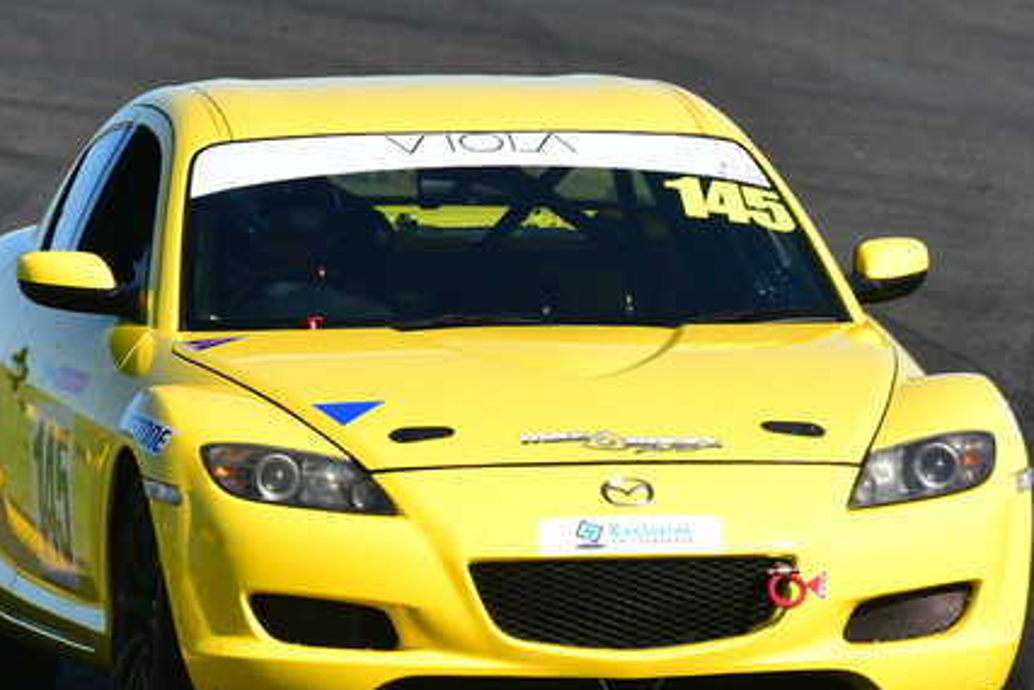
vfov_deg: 1.0
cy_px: 219
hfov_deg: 1.5
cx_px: 482
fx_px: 40337
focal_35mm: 1404
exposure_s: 1/640
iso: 500
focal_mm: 500
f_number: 11
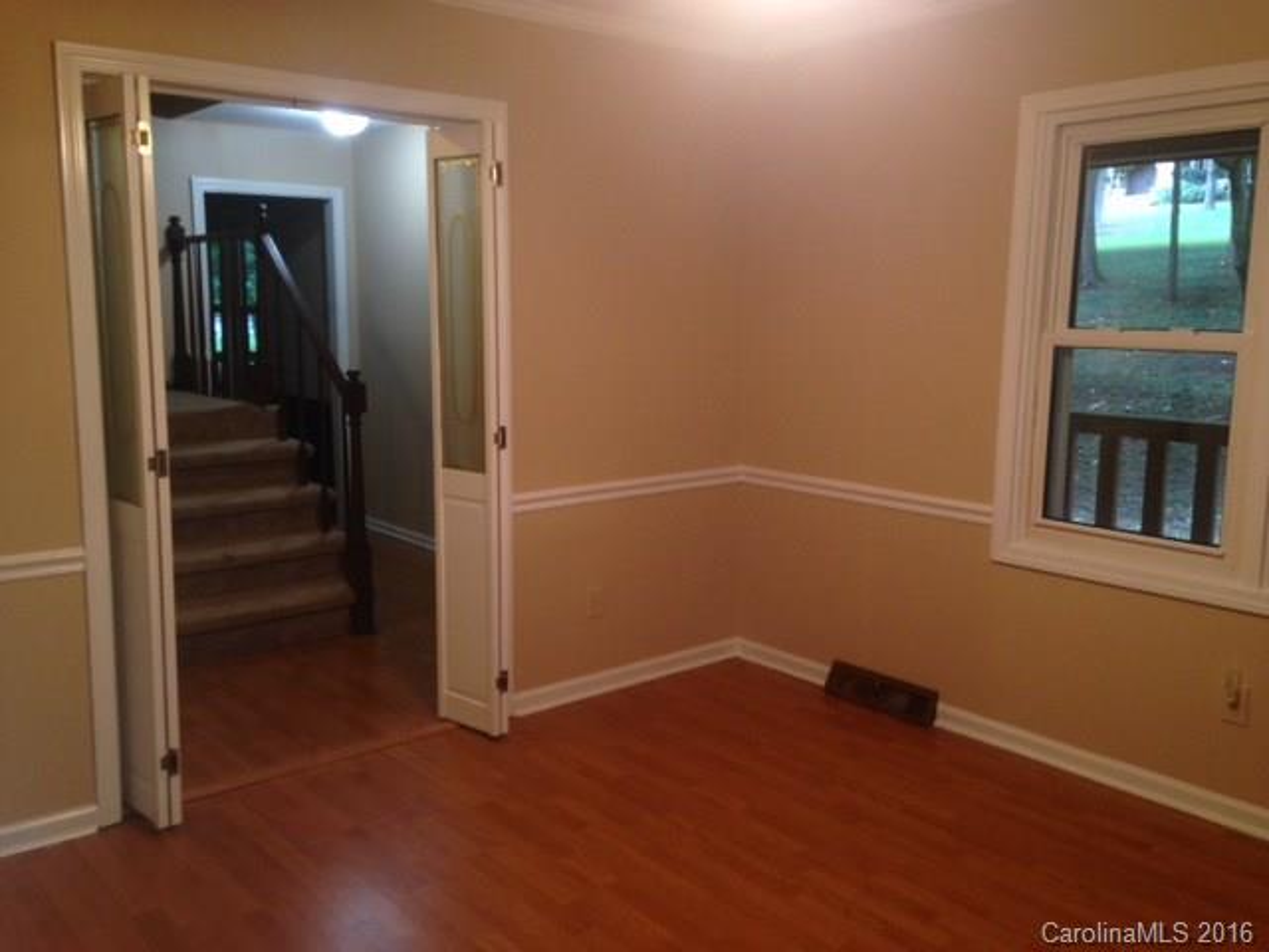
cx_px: 634
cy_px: 476
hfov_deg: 55.4
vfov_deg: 42.9
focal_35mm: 33
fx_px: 1210
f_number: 2.4
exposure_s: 1/20
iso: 64
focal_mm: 4.12
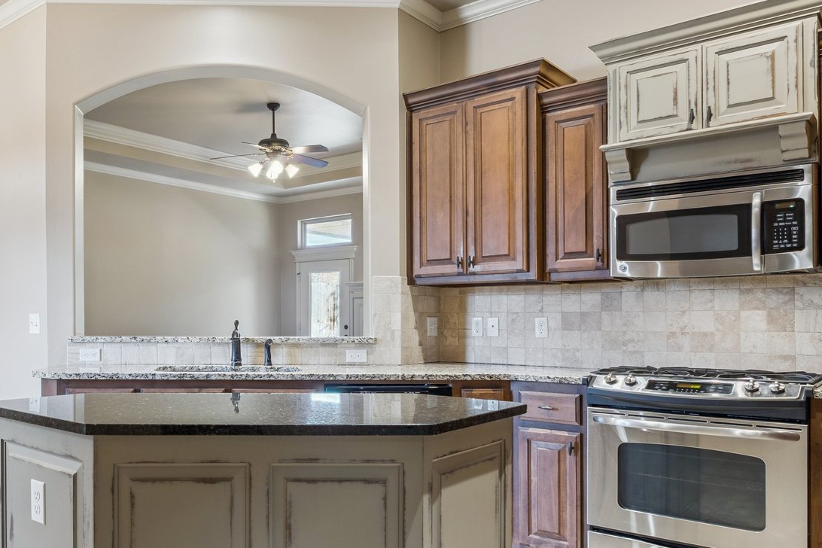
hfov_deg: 59.9
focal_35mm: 30
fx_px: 685
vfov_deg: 43.3
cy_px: 335
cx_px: 251
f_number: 7.1
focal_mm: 16
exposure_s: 1/40
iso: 200
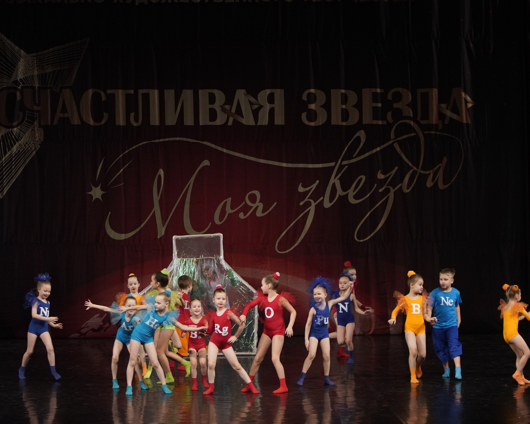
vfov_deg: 12.5
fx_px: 1929
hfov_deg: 15.6
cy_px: 212
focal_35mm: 123
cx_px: 254
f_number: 3.2
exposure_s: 1/400
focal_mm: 73
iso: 2500
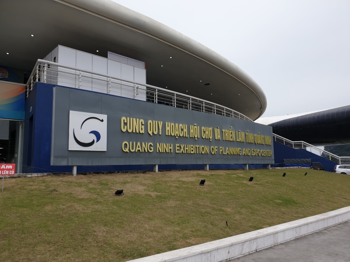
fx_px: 263
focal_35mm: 26
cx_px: 175
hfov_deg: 67.3
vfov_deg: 53.1
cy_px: 131
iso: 50
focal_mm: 4.3
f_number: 2.4
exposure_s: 1/415
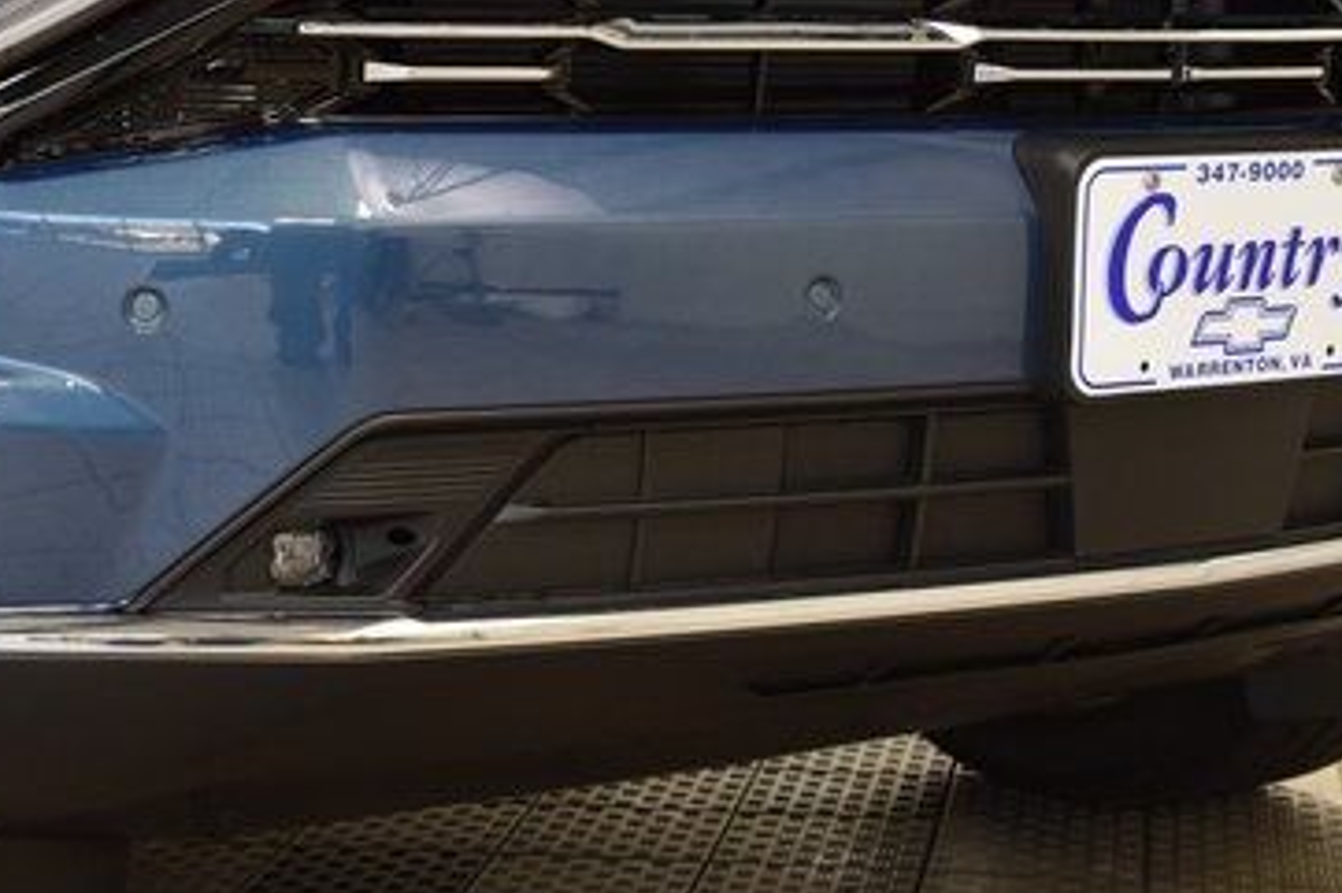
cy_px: 302
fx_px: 3461
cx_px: 660
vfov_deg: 14.7
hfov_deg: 21.9
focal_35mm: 93
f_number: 5
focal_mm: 35
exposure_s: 1/60
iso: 1600
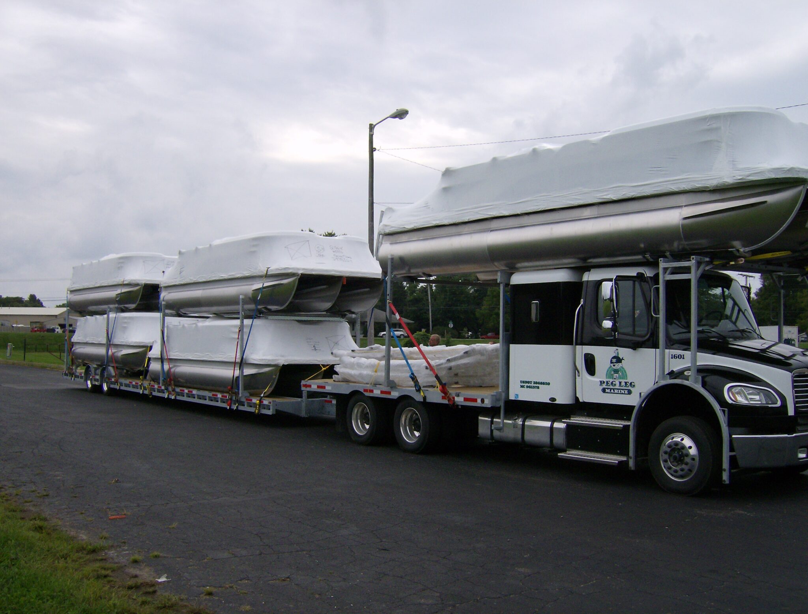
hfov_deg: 51.1
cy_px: 307
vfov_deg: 40.0
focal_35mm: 36
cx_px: 404
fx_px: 844
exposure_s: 1/620
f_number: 4.7
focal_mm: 6
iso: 100
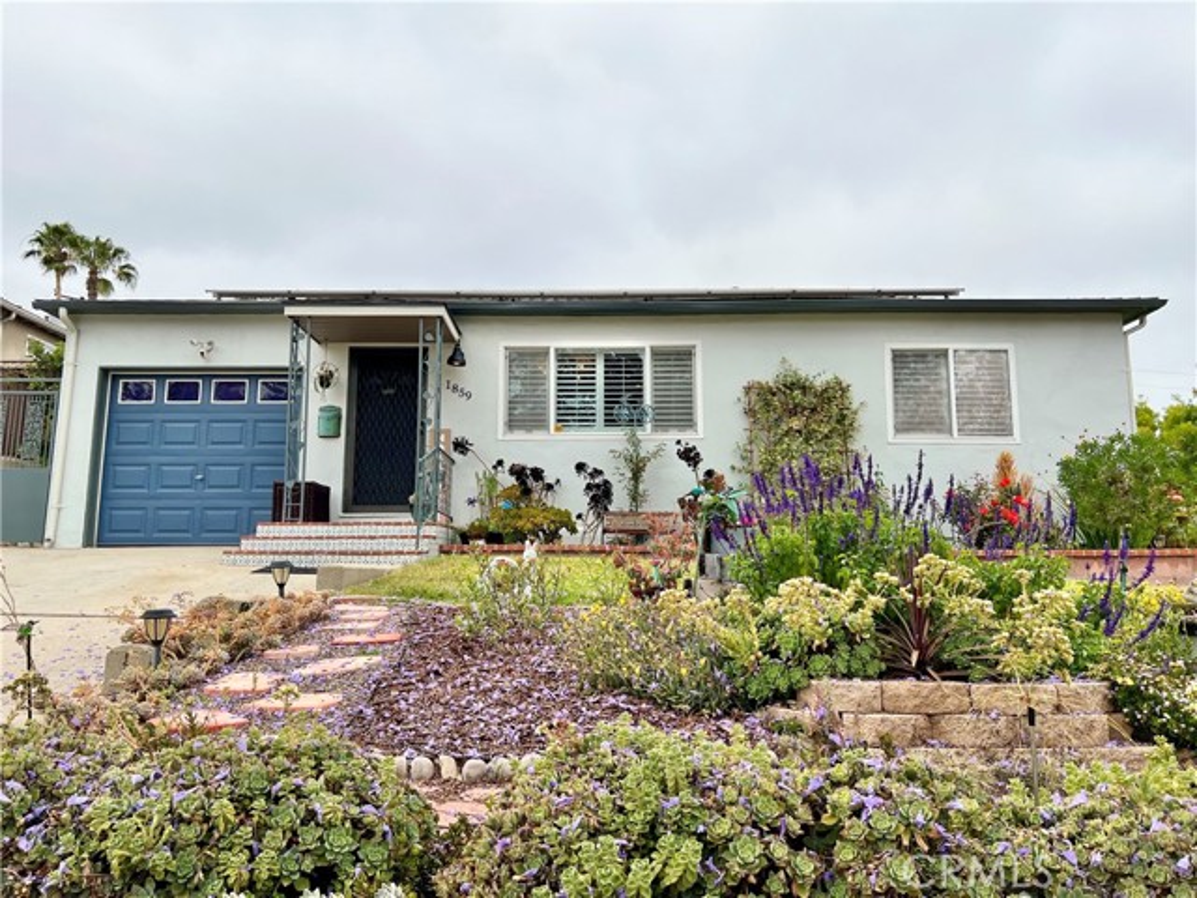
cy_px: 449
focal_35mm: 26
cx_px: 598
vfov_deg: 53.1
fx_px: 899
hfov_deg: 67.3
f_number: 1.5
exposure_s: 1/6993
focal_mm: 5.7
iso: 50
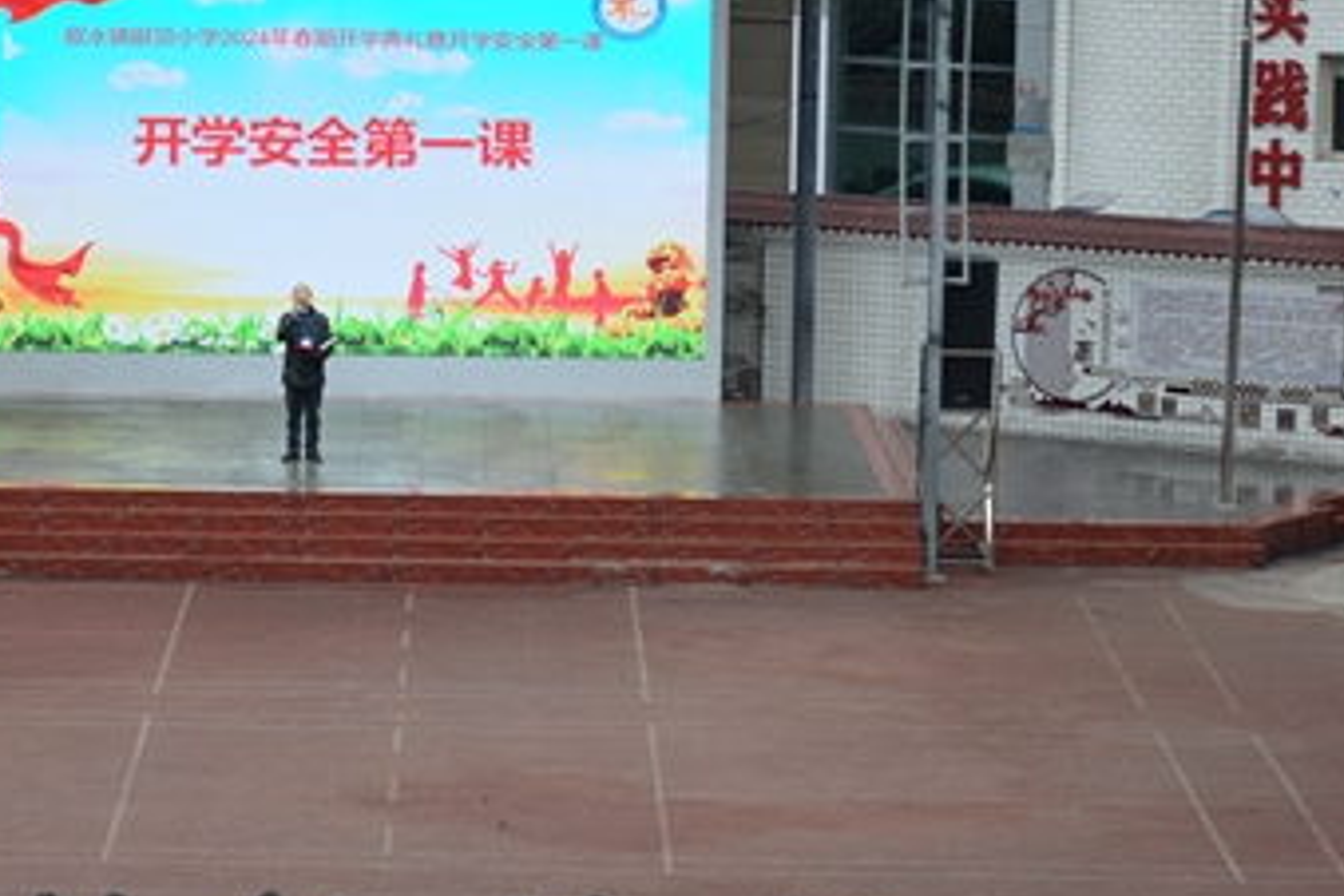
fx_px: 6346
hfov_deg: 12.1
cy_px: 684
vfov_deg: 8.1
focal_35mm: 170
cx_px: 392
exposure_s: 1/50
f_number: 5
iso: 100
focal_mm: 60
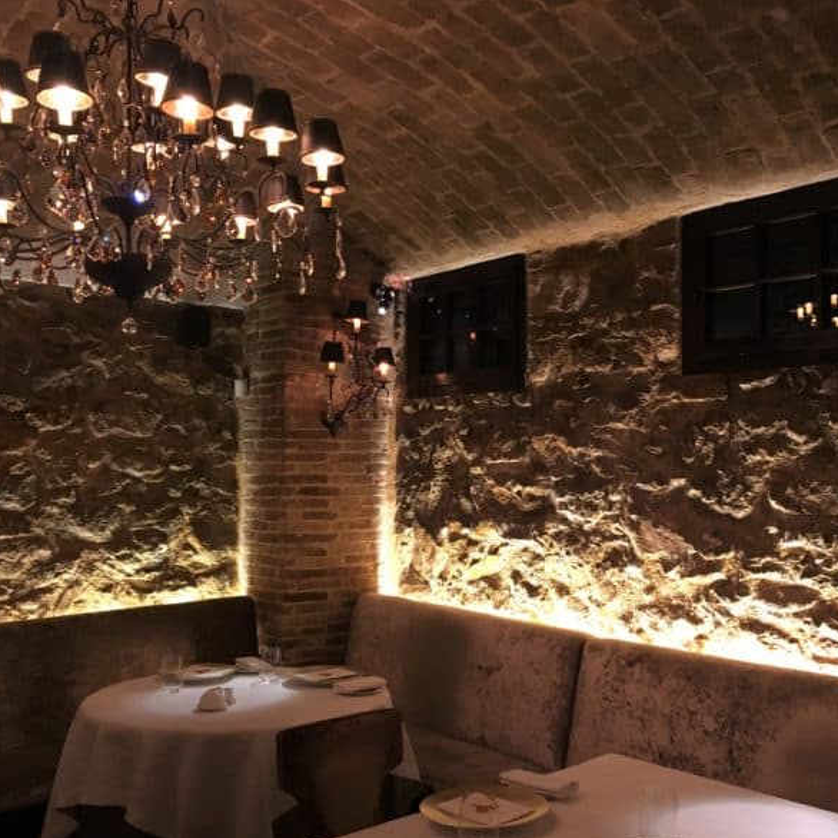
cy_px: 416
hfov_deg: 47.0
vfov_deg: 47.2
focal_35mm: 35
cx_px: 499
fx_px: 959
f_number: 2.2
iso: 200
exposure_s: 1/17
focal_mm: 4.15
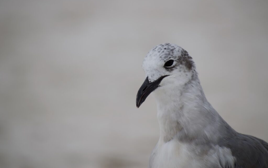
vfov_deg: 3.1
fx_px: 3134
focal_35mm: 429
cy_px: 78
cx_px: 134
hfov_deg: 4.9
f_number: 6.3
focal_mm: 280
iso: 100
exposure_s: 1/500
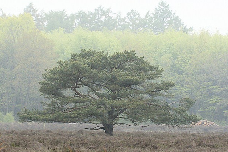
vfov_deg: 4.5
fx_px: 1925
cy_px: 92
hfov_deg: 6.8
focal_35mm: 304
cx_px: 128
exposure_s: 1/125
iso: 800
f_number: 5
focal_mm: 100
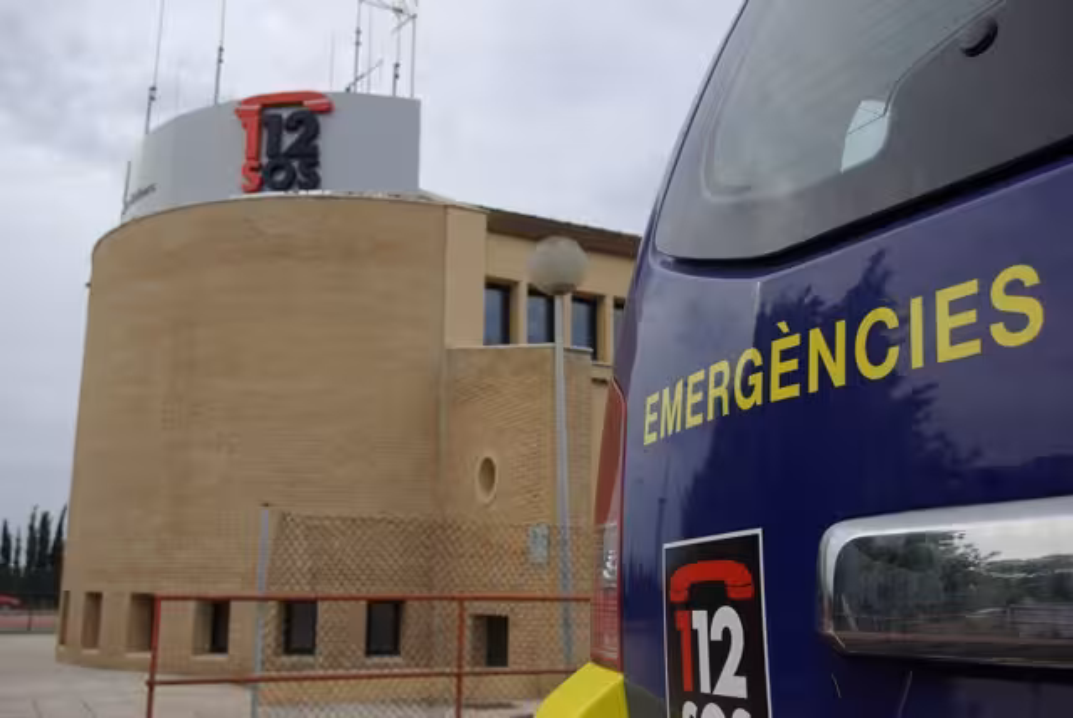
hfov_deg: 55.1
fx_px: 1029
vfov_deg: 38.4
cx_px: 536
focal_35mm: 34
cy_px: 359
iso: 100
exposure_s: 1/125
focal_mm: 23
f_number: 6.7
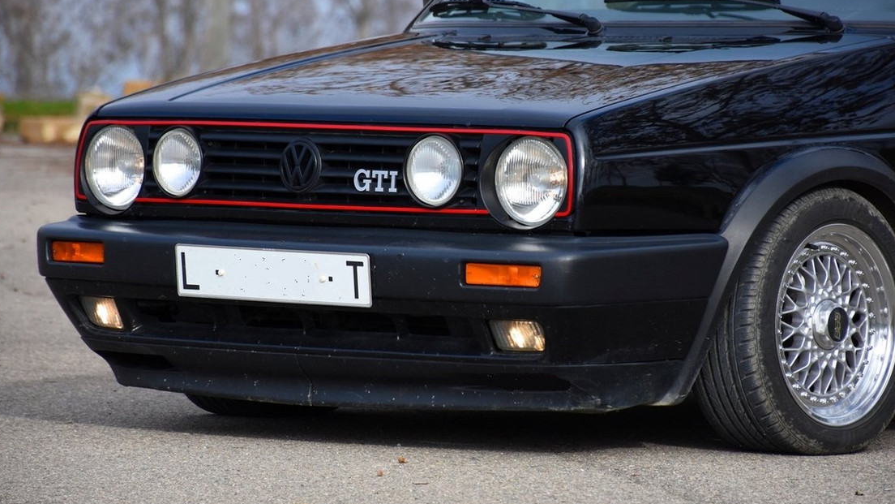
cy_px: 205
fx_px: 5672
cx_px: 474
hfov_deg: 9.0
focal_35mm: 239
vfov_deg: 5.1
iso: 640
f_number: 5.6
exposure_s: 1/1600
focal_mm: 140
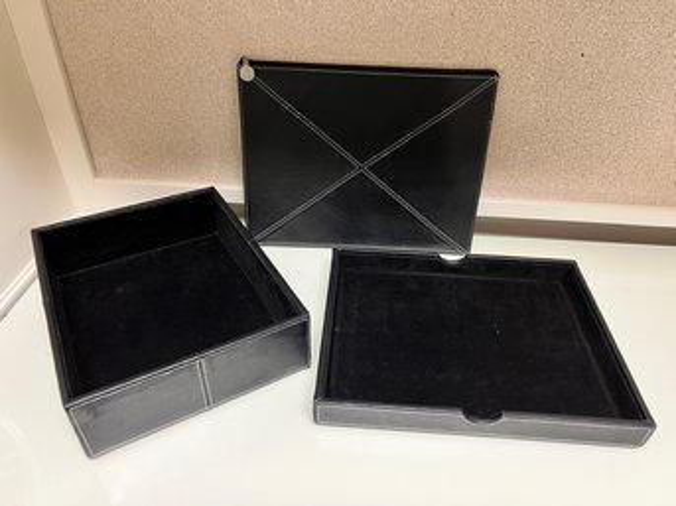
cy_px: 253
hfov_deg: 67.3
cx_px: 338
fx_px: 508
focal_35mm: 26
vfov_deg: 53.0
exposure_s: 1/60
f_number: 1.5
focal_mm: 5.7
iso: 320
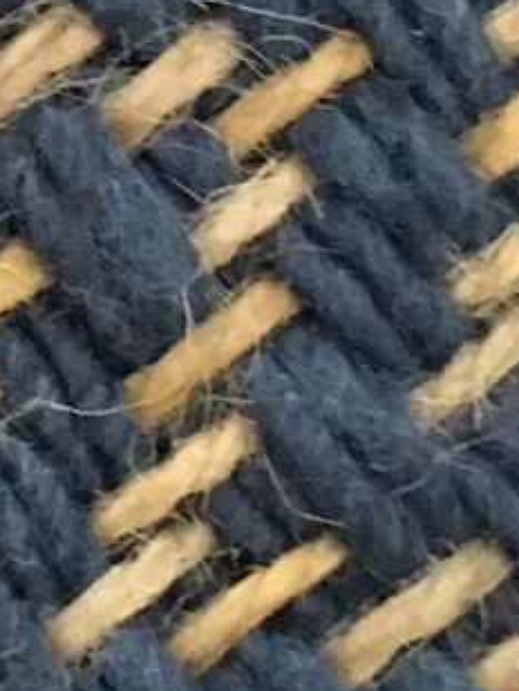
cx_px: -906
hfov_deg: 7.2
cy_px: -602
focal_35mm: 189
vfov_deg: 9.8
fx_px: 3776
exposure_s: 1/17
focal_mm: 4.15
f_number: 2.2
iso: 250
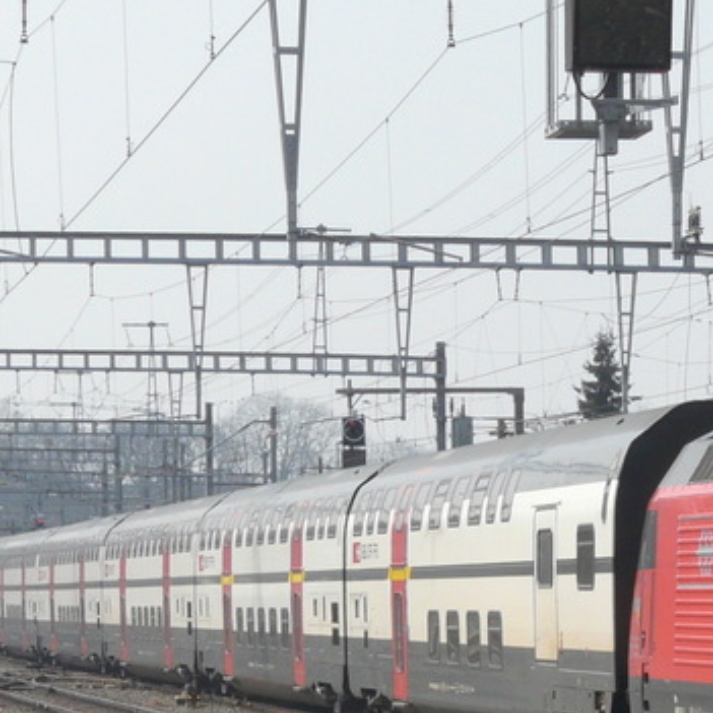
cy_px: 652
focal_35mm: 219
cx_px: 845
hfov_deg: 7.9
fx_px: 5103
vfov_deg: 8.0
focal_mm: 14.3
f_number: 5.6
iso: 100
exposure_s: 1/400
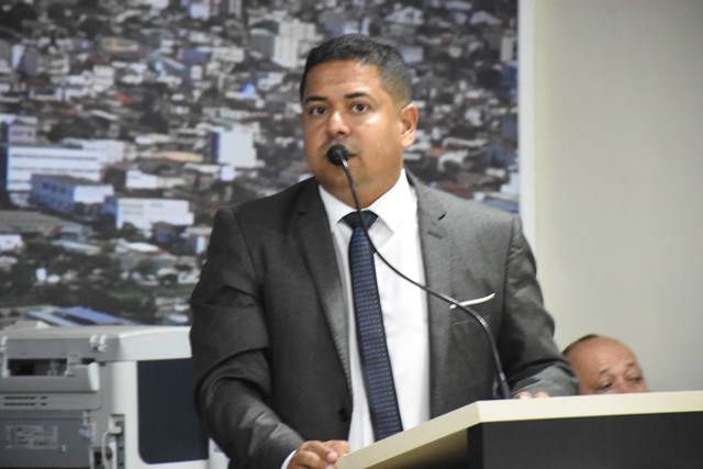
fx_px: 4101
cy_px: 234
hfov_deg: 9.8
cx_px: 352
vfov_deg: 6.5
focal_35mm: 210
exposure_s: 1/40
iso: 6400
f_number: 5.6
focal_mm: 140
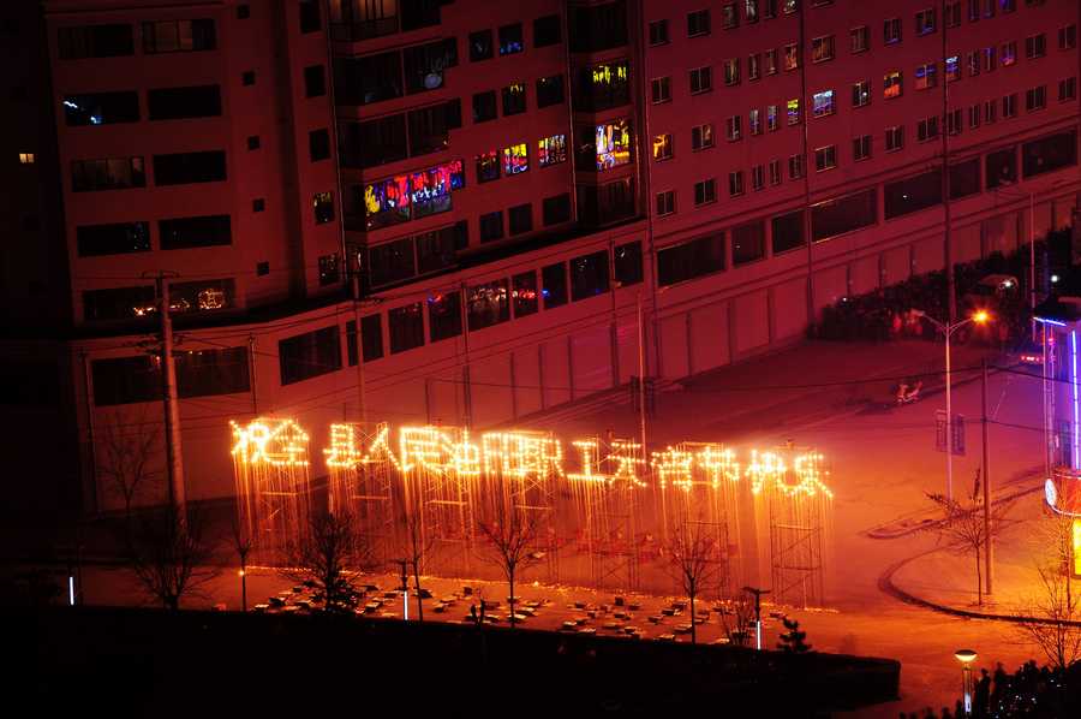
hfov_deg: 13.1
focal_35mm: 158
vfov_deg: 8.7
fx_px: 4724
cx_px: 540
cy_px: 360
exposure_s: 12.6
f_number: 14
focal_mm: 105
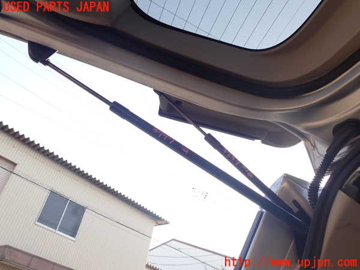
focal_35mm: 30
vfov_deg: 46.8
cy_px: 135
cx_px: 180
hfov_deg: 60.0
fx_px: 312
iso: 100
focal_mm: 5.4
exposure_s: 1/250
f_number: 3.2
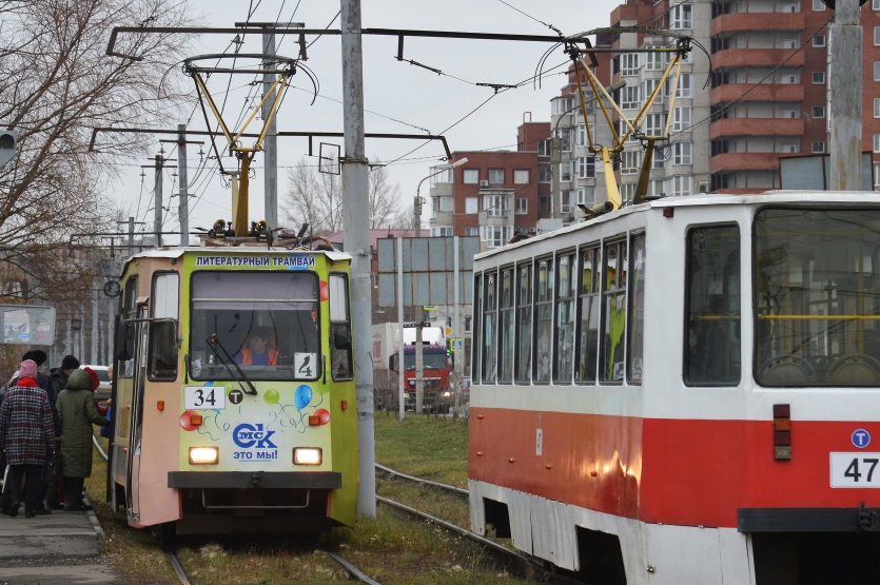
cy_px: 323
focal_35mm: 162
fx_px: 3949
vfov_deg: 8.5
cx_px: 530
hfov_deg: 12.7
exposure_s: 1/160
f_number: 5.6
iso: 200
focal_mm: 75
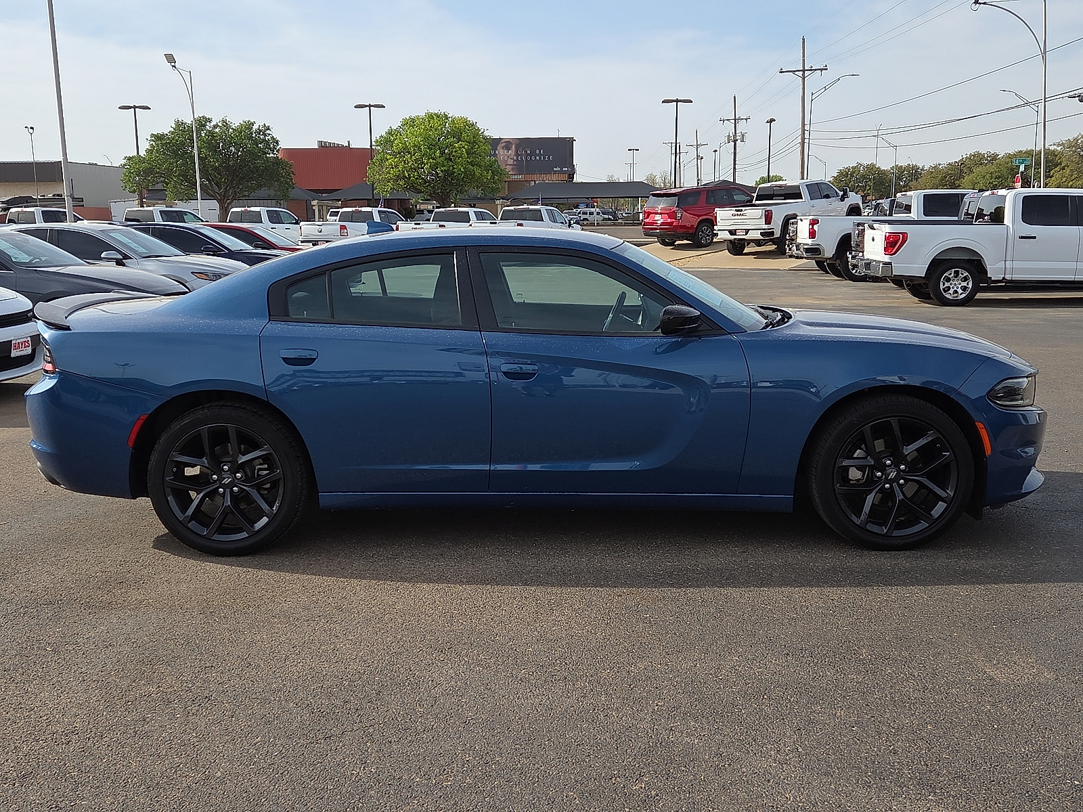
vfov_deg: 40.7
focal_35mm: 35
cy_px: 406
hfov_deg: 52.6
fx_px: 1095
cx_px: 542
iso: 76
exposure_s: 1/5000
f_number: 1.8
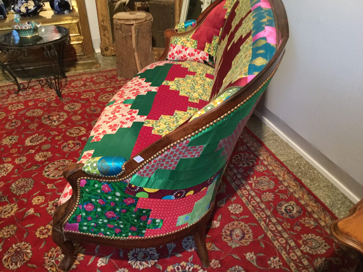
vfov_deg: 45.4
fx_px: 325
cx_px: 182
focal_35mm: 31
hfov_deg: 58.4
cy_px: 136
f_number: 2.4
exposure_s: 1/24
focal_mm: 3.3
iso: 200
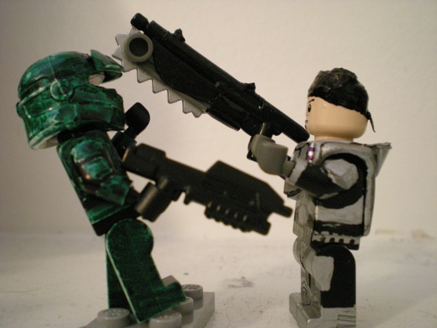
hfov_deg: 49.0
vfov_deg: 37.7
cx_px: 218
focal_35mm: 38
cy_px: 164
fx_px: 480
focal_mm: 6.3
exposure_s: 1/8
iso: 522
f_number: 3.1
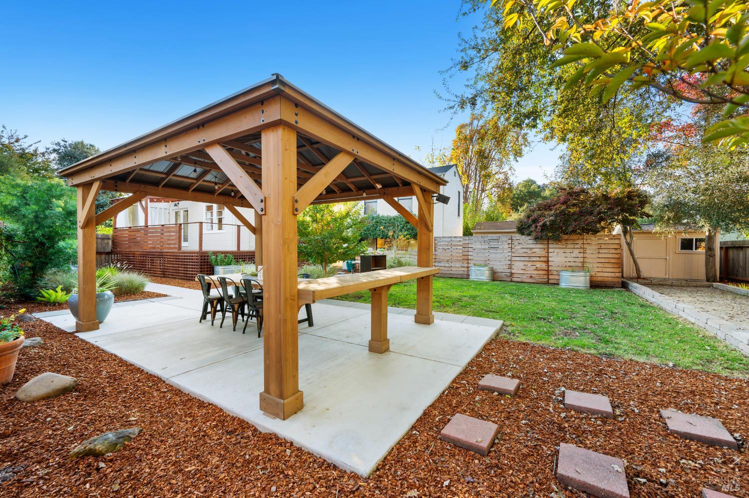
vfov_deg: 81.1
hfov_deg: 104.3
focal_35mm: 14
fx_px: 291
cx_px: 374
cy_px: 249
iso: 250
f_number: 9
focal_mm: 14
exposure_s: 1/30
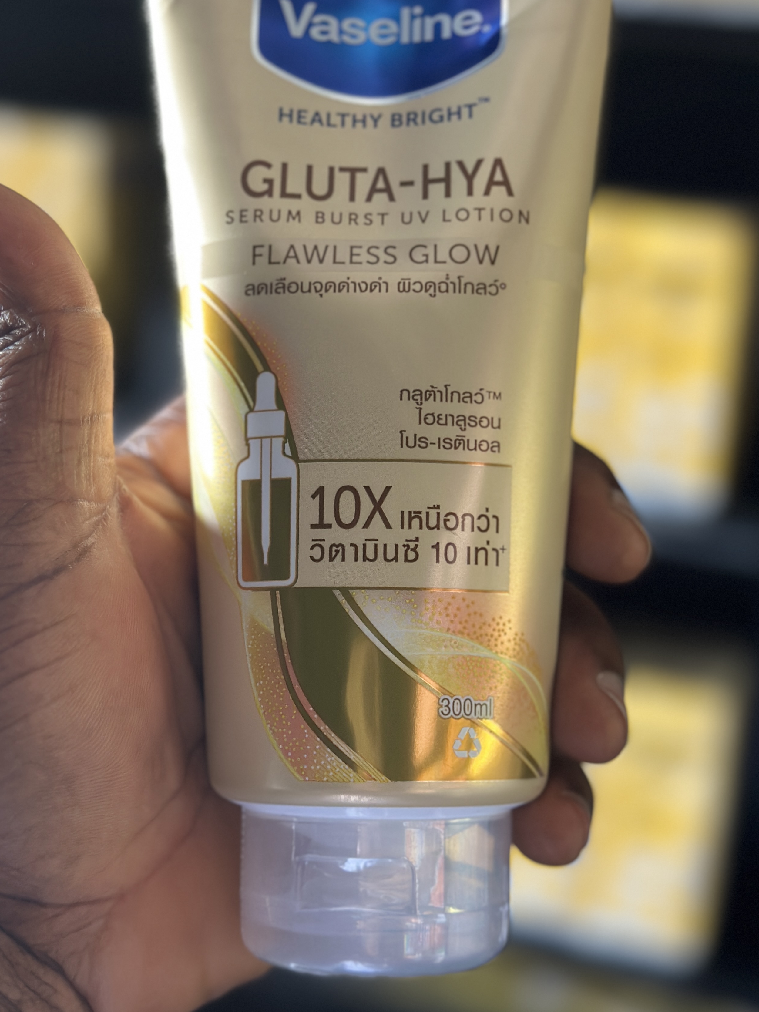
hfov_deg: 25.2
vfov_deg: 33.2
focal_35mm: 58
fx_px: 1696
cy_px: 421
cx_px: 360
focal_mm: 6.86
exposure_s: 1/60
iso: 320
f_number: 1.78
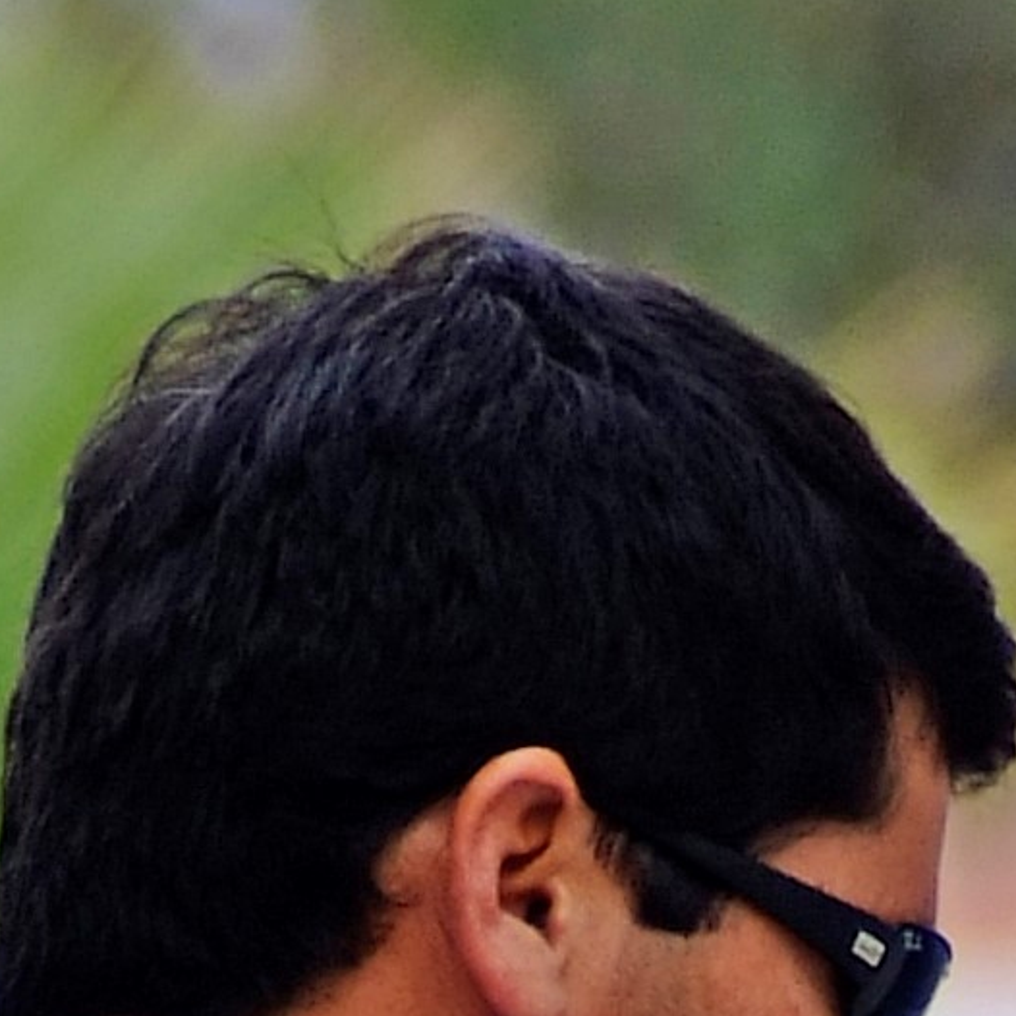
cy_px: 2017
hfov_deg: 1.4
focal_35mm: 1209
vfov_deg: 1.4
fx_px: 40147
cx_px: -524
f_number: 2.8
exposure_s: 1/1600
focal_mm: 120
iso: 100
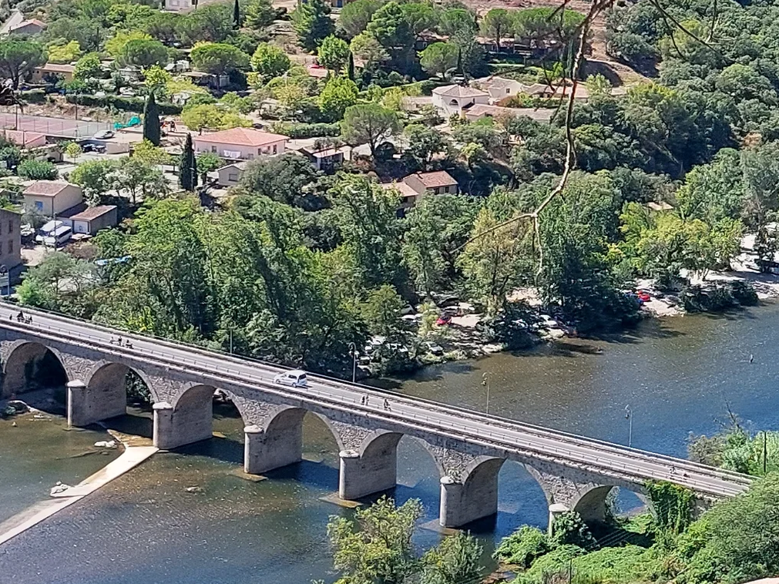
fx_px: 2138
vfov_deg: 15.5
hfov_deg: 19.5
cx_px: 929
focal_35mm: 95
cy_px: 180
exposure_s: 1/433
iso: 25
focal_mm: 5.23
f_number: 1.8
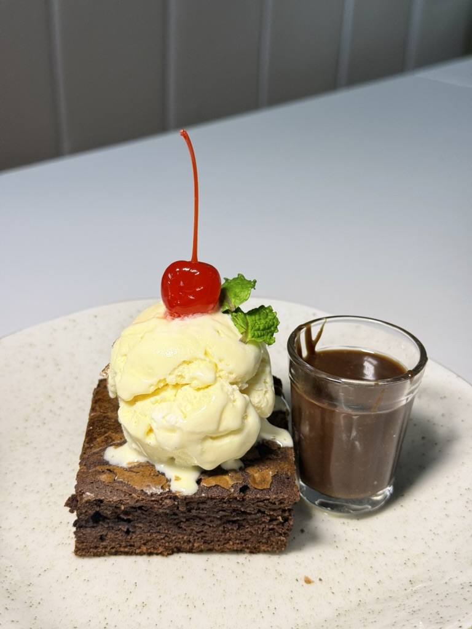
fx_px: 873
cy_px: 314
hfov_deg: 30.3
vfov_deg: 39.7
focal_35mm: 48
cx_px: 236
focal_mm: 6.76
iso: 125
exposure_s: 1/60
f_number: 1.78
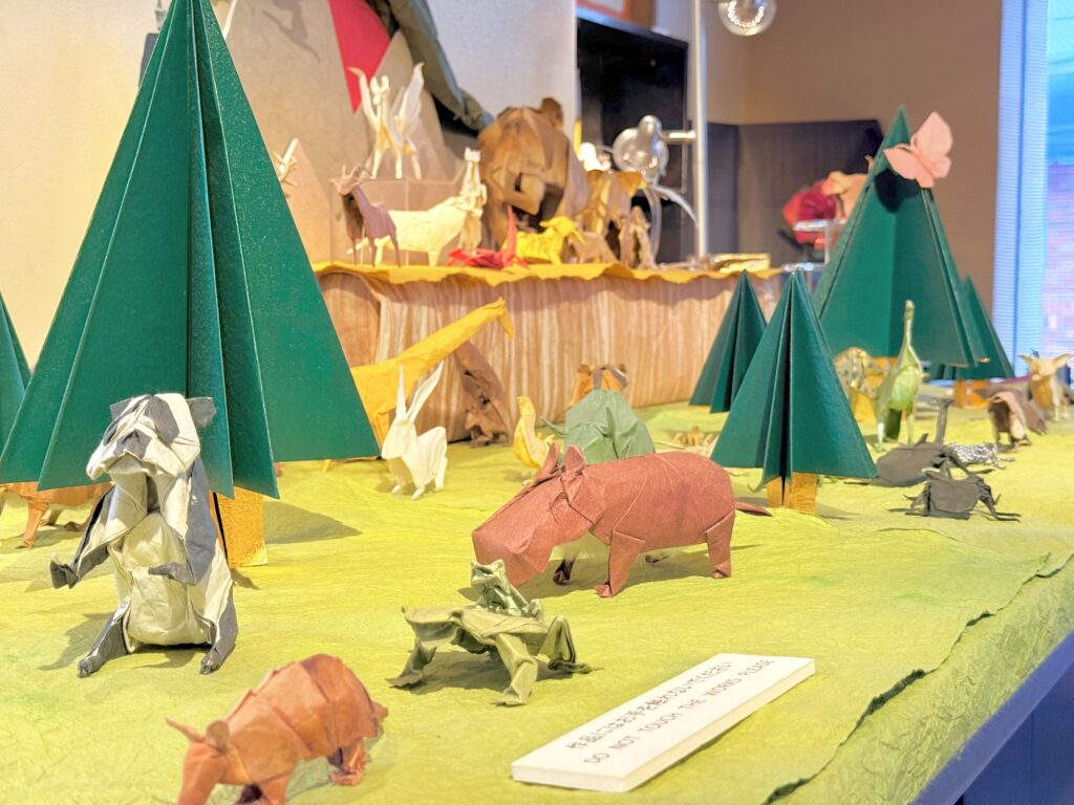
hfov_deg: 39.7
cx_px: 537
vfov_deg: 30.3
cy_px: 402
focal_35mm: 48
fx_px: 1489
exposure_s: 1/100
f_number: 1.78
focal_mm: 6.76
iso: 125
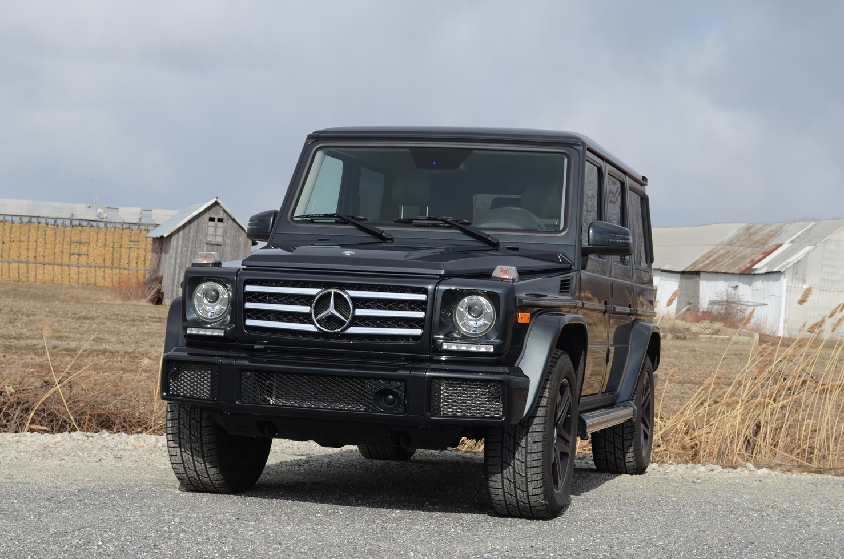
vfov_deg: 18.8
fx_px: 1685
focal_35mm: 72
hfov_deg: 28.1
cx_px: 422
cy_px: 280
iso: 100
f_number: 8
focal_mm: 48
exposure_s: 1/250
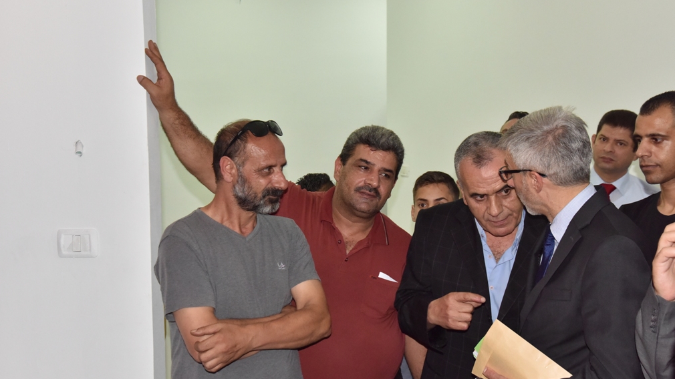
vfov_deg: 23.5
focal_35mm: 51
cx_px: 341
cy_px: 193
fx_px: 913
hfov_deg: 40.6
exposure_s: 1/200
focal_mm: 48
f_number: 7.1
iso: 3200
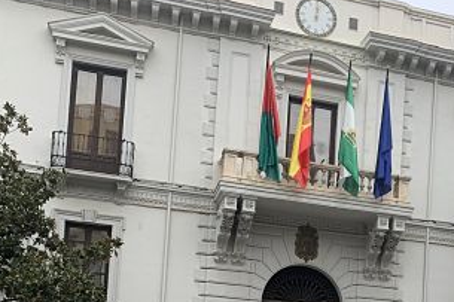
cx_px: 371
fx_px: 744
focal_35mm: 59
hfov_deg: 32.9
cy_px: 349
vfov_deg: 21.5
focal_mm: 4.25
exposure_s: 1/771
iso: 25
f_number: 1.8
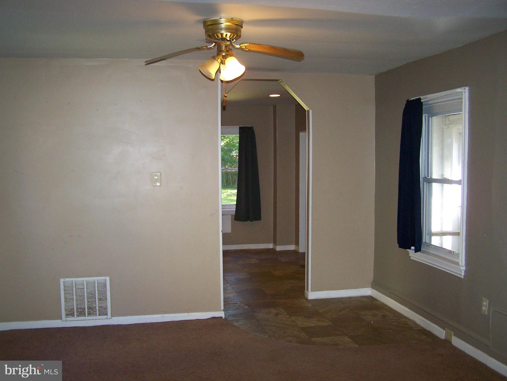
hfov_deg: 48.9
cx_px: 254
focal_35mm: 38
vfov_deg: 37.8
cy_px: 190
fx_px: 557
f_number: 2.8
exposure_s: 1/60
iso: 160
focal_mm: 6.3
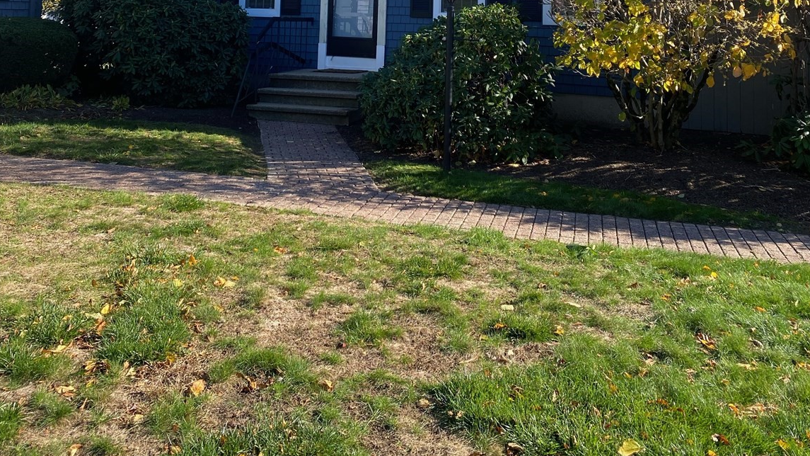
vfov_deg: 28.5
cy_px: -38
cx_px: 405
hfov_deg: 52.8
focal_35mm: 38
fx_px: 816
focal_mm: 4.25
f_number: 1.8
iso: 32
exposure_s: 1/973
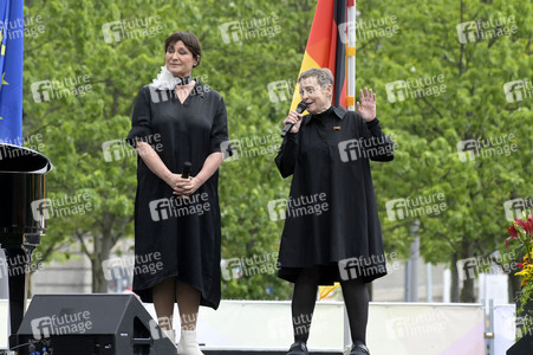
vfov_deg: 2.7
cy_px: 178
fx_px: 7397
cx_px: 266
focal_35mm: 500
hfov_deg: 4.1
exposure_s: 1/500
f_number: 16
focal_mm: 500
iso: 4000
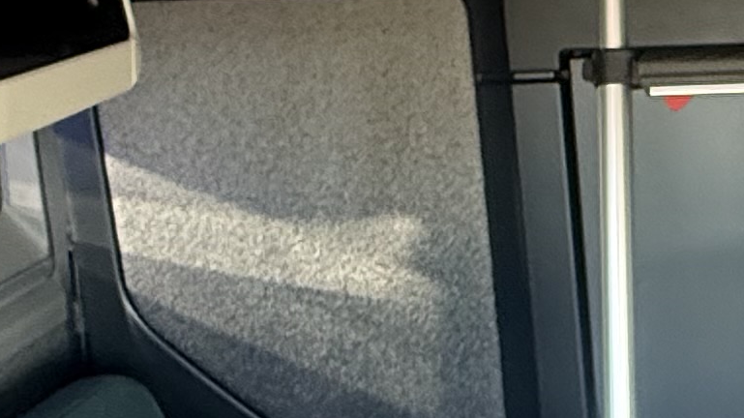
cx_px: 745
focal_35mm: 80
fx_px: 1578
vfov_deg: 15.1
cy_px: 213
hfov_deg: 25.2
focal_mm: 2.22
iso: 400
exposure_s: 1/49
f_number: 2.2
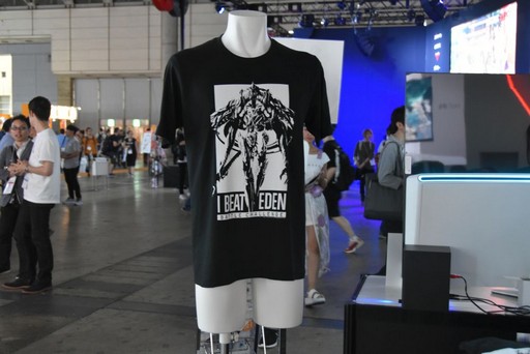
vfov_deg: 30.9
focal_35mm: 44
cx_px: 265
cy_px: 177
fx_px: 641
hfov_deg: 44.9
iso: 2200
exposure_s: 1/60
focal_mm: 29
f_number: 4
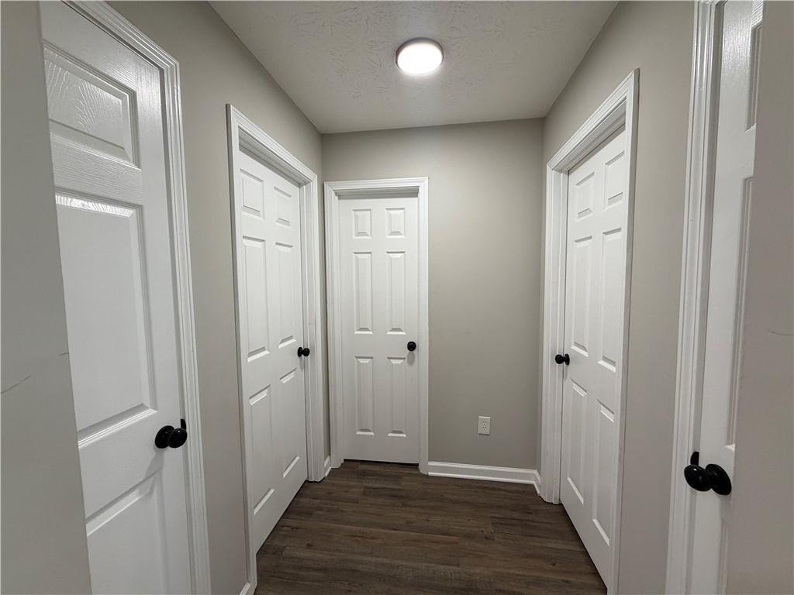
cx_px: 397
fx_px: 321
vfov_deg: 85.7
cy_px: 298
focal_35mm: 14
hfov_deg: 102.1
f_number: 2.2
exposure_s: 1/120
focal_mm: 2.22
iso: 200
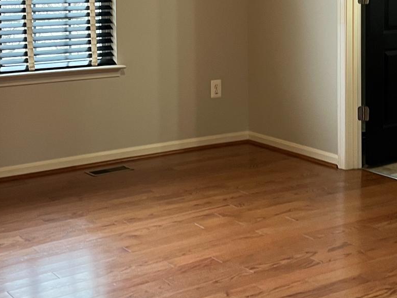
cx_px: 192
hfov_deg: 28.2
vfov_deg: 20.8
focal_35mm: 69
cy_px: 16
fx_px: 791
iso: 125
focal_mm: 5.1
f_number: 1.6
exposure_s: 1/60
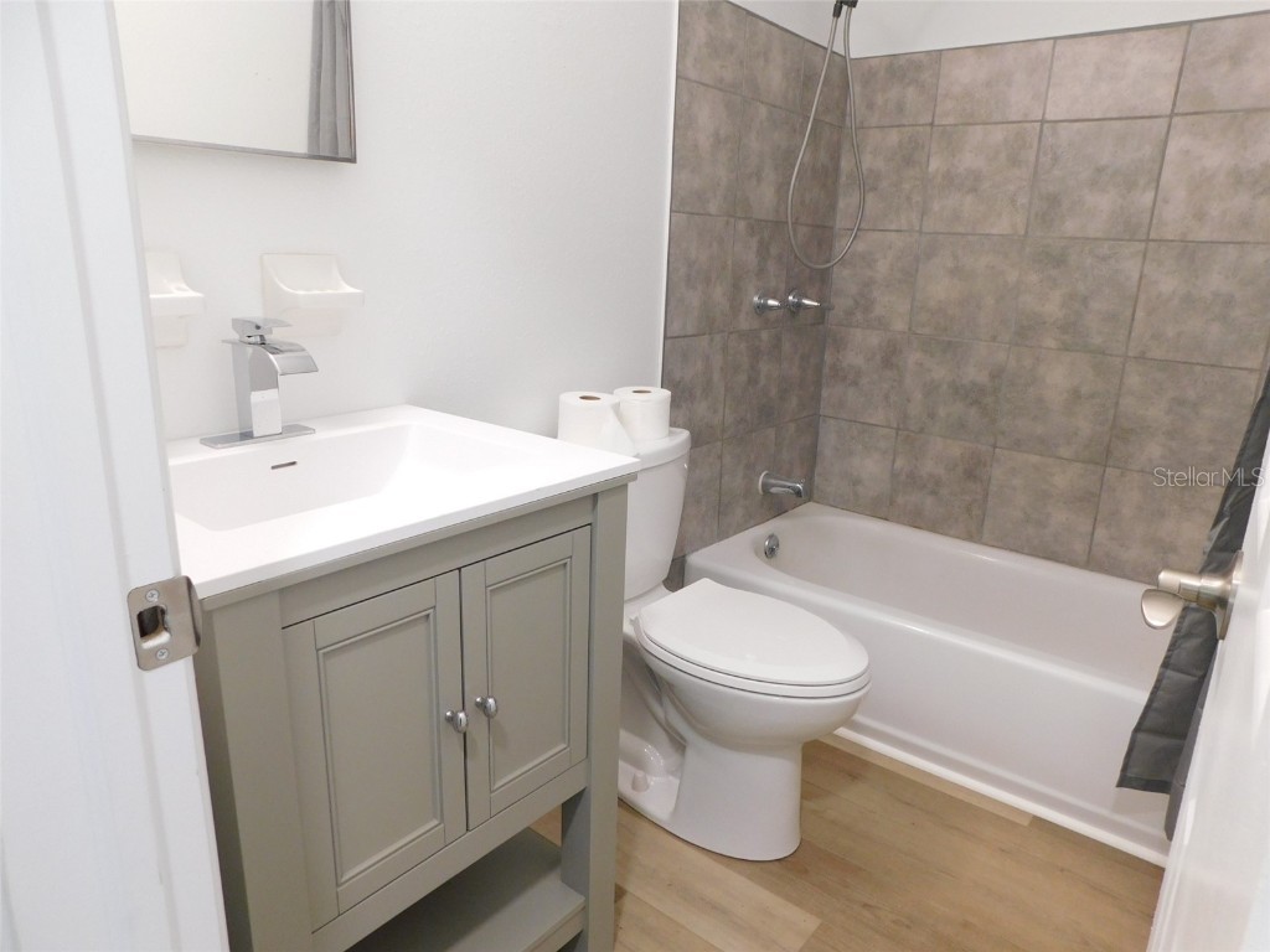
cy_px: 476
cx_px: 635
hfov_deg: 73.9
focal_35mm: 23
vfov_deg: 58.9
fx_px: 844
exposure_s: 1/30
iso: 250
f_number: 3
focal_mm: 4
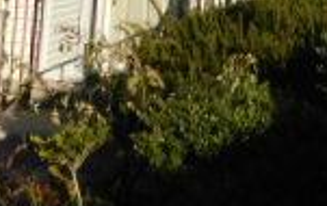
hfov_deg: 19.7
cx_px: 301
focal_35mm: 103
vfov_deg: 10.9
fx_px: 920
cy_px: -280
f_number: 3
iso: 125
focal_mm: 4
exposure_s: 1/1250
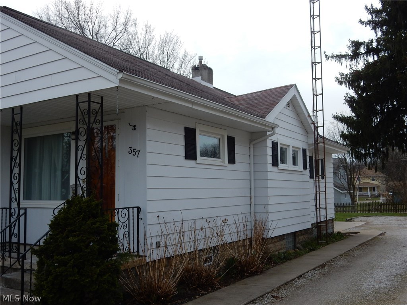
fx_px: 423
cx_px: 204
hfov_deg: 51.4
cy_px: 152
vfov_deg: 39.7
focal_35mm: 36
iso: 125
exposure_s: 1/800
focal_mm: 6.4
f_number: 4
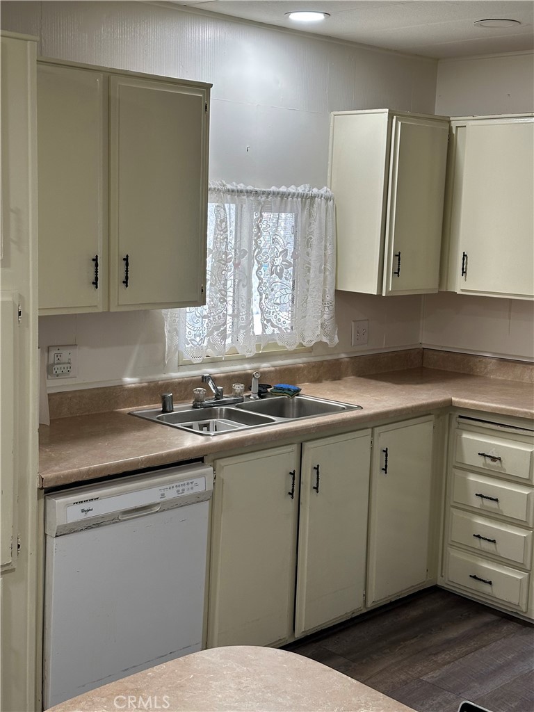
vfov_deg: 39.7
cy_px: 356
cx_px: 267
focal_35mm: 48
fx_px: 987
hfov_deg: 30.3
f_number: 1.78
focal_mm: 6.86
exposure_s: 1/60
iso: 64
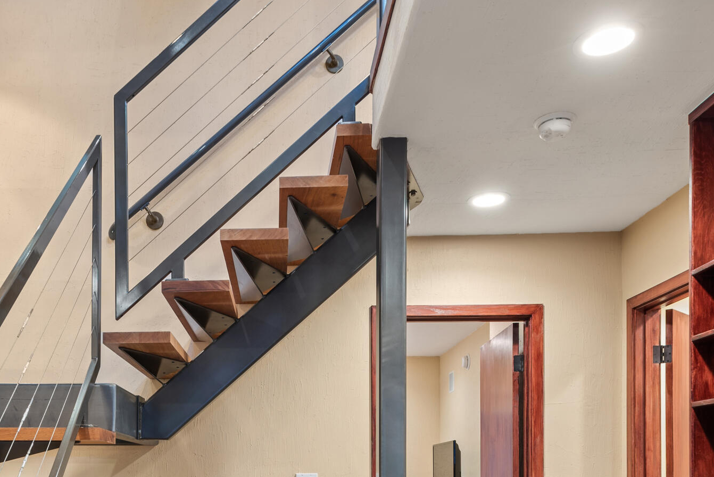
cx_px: 254
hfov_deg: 50.0
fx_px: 754
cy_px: 471
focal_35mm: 38
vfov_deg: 32.4
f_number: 7.1
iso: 100
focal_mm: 17
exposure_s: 5
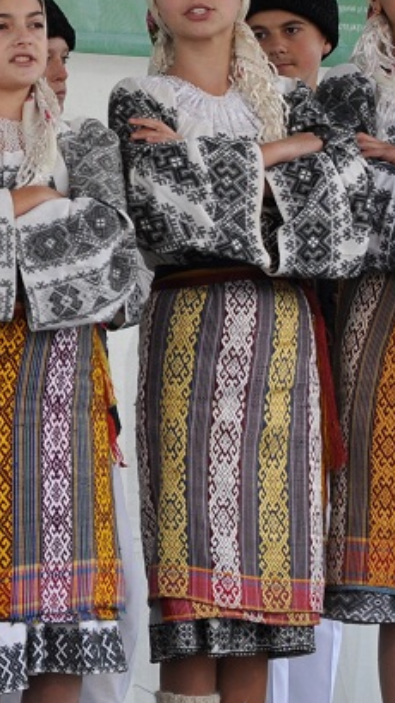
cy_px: 254
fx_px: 3427
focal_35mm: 184
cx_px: -215
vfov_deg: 11.7
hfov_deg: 6.5
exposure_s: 1/500
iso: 400
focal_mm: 40
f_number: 4.5
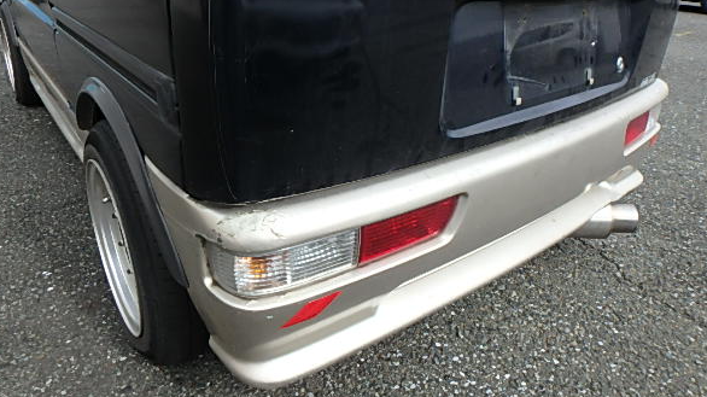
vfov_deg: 45.7
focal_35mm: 25
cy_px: 160
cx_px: 351
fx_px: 468
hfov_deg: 74.1
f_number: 3.5
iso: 125
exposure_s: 1/640
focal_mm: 3.7
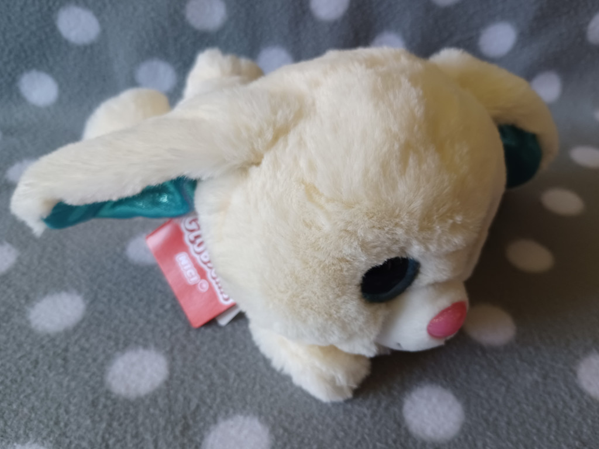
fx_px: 433
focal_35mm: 25
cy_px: 224
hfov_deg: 69.4
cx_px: 300
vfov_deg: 54.9
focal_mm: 4.6
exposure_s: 1/25
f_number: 1.8
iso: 320
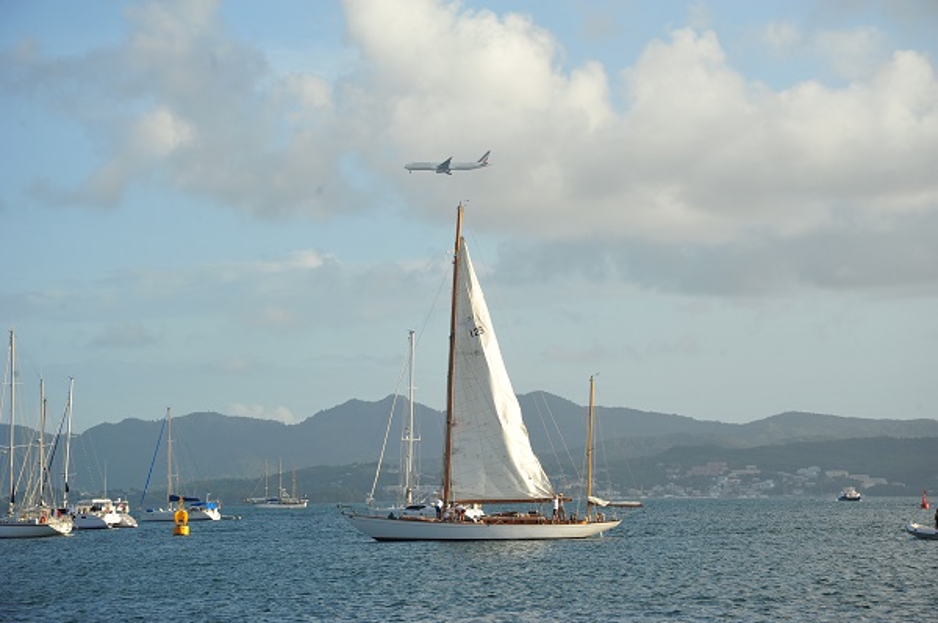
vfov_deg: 11.4
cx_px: 469
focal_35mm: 120
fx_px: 3124
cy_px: 312
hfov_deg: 17.1
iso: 250
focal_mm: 120
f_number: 9
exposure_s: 1/320
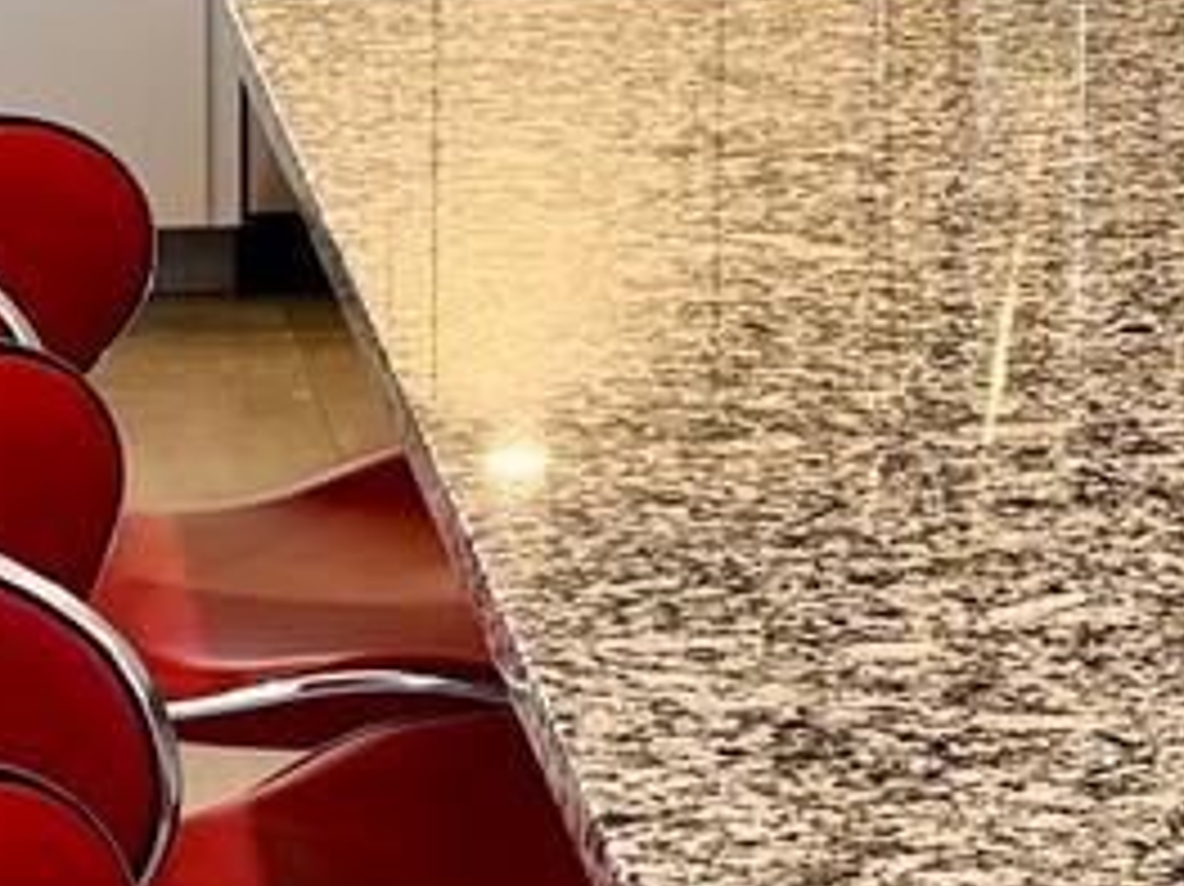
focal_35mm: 146
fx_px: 4991
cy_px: -166
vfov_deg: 10.0
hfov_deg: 13.5
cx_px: 905
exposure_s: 1/120
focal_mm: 6.86
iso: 160
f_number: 1.78
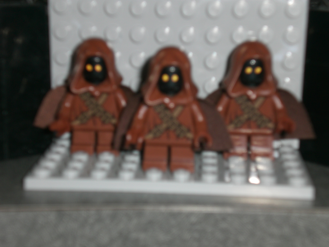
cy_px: 124
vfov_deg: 17.0
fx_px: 827
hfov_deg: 22.5
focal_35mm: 87
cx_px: 164
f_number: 5
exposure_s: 1/60
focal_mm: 14.49
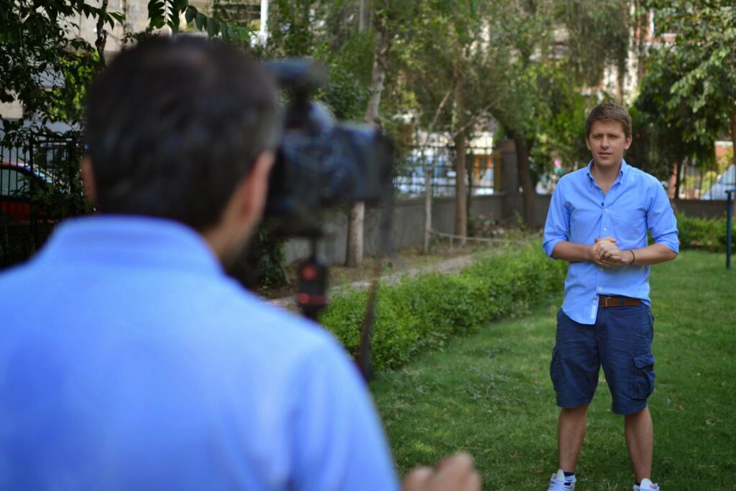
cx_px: 368
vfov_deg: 25.8
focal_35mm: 52
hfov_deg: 37.8
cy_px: 246
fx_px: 1073
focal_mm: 35
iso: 100
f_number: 1.8
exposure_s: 1/1000
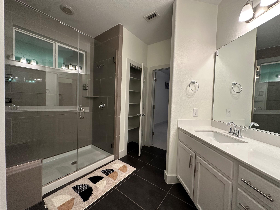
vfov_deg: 85.7
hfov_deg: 102.1
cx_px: 140
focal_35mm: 14
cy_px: 105
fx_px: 113
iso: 250
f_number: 2.2
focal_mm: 2.22
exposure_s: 1/120
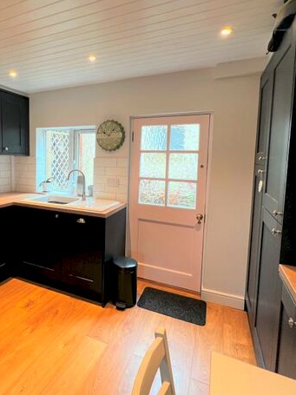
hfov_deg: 63.4
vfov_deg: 81.4
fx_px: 228
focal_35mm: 20
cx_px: 88
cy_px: 175
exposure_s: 1/100
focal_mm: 1.57
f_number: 1.8
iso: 200
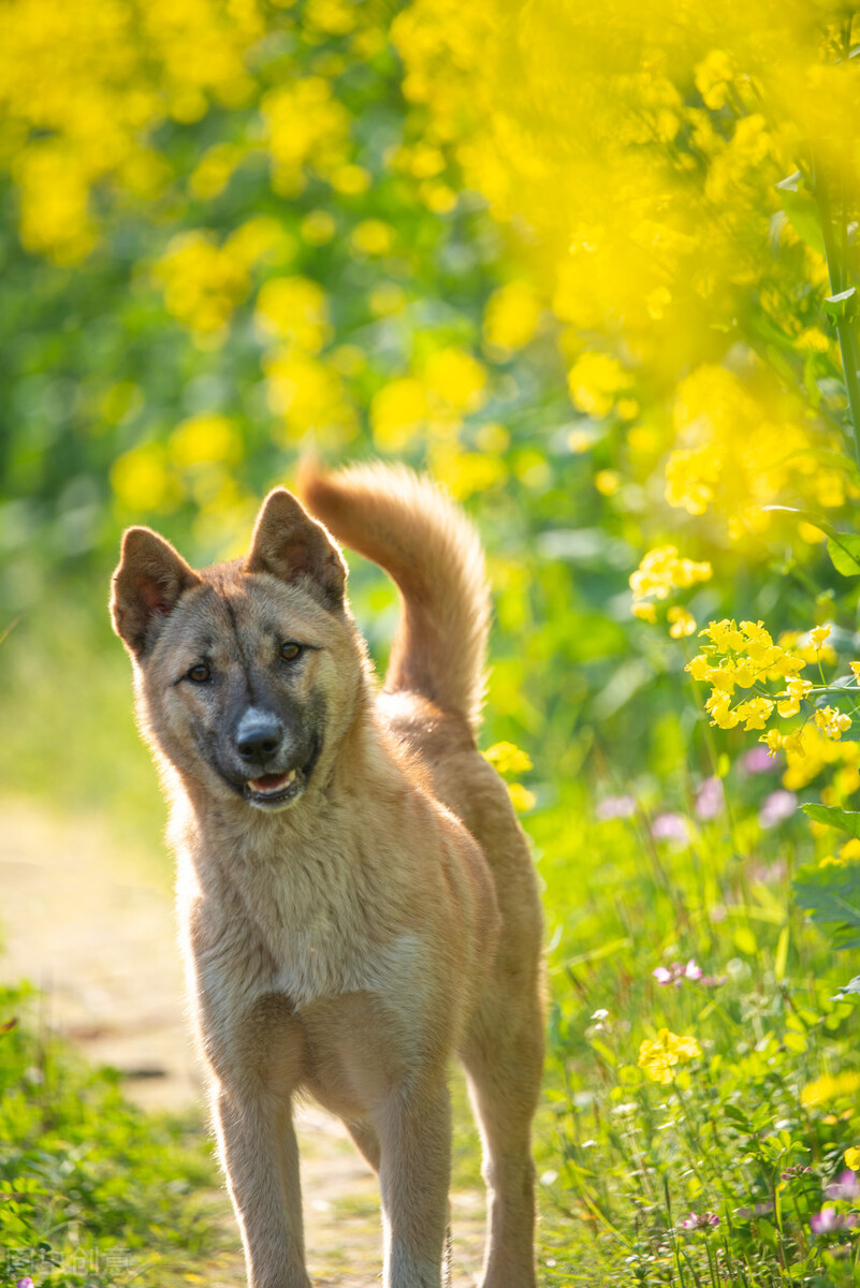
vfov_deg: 5.2
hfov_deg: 3.4
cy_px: 644
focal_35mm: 400
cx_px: 430
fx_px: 14320
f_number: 6.3
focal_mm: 400
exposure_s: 1/200
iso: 100
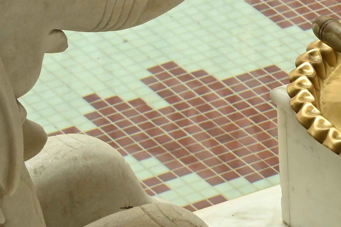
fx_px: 2745
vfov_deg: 4.7
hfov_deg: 7.0
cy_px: -16
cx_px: 504
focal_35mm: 290
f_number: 16
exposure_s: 1/100
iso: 1000
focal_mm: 70
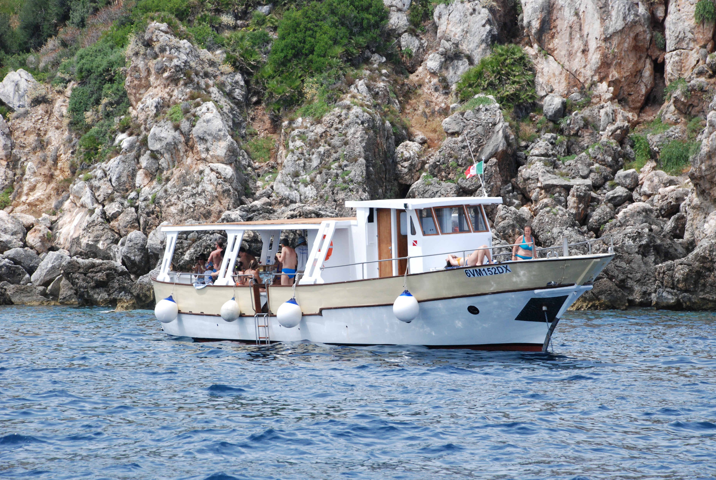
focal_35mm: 135
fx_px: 2688
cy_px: 240
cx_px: 358
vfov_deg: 10.2
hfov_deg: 15.2
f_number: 8
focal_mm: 90
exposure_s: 1/1000
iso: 800
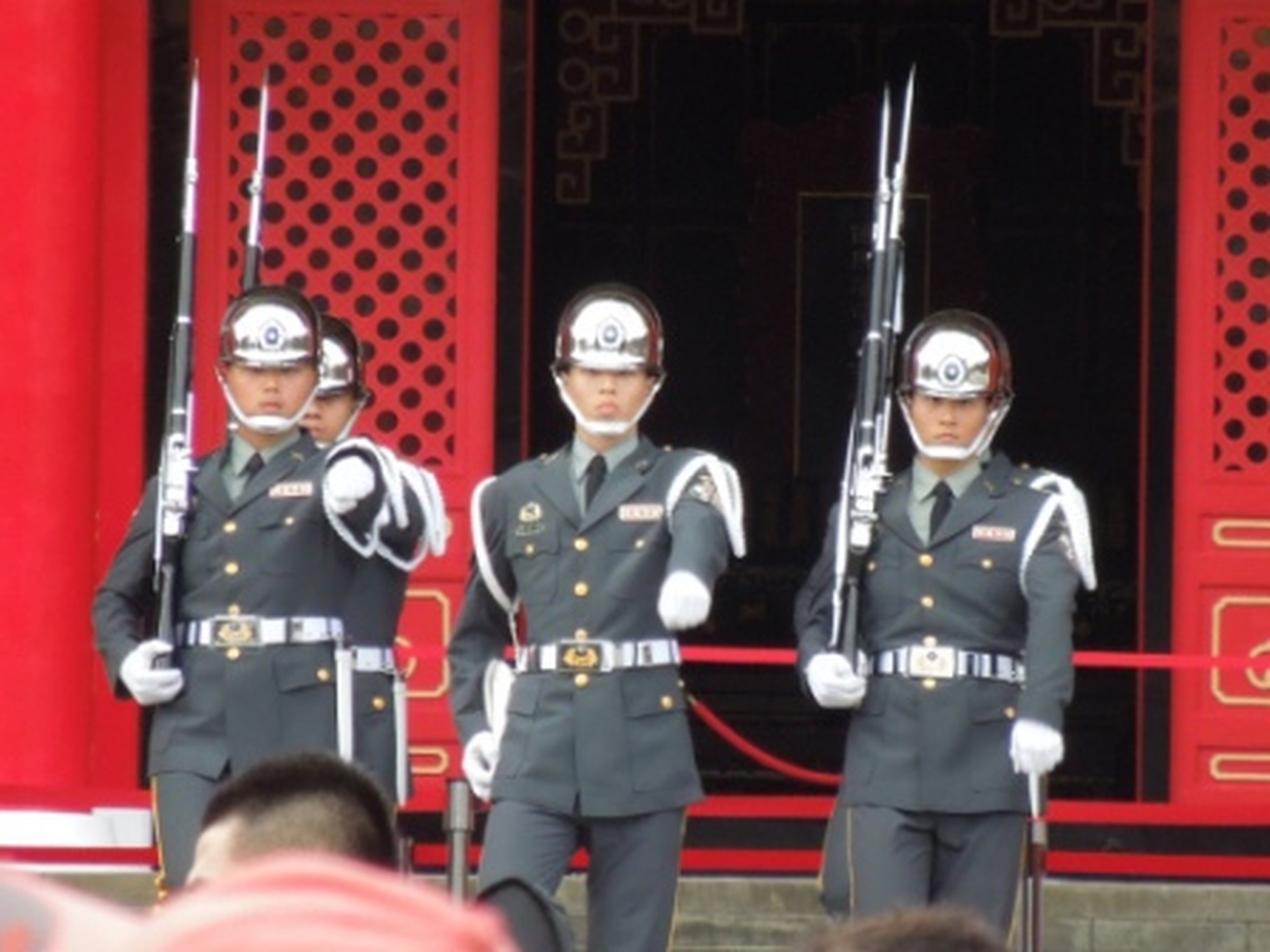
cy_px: 476
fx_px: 12841
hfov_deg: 5.7
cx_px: 635
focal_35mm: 350
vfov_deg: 4.2
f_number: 5.9
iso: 400
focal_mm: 63
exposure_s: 1/250
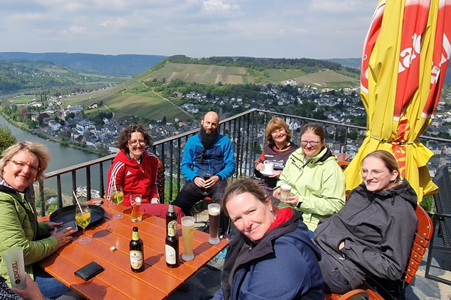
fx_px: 313
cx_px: 178
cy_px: 145
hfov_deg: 70.7
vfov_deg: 51.2
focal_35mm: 25
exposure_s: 1/1220
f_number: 2.2
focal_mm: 1.8
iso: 50
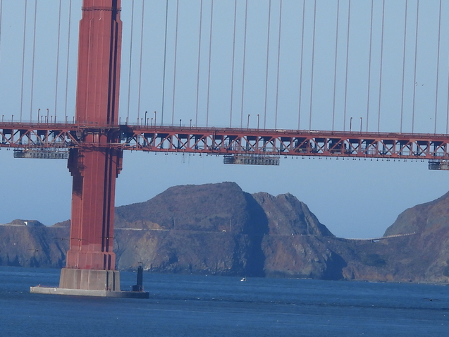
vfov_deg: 1.3
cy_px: 53
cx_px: 92
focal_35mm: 1105
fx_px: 14336
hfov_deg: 1.8
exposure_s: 1/1000
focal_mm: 98.1
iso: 100
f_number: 5
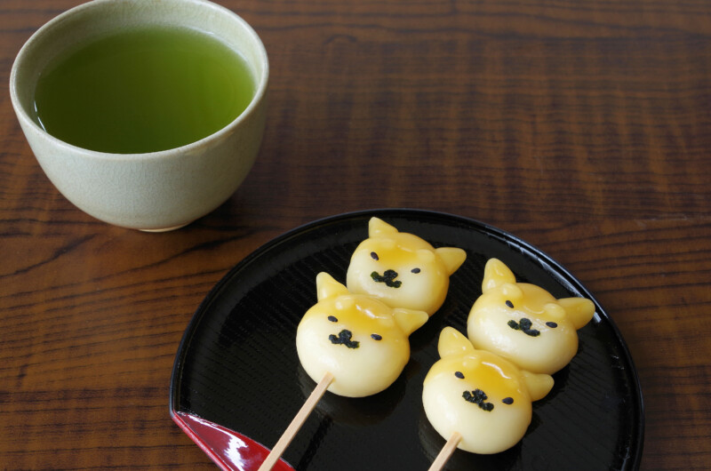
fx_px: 1124
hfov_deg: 35.1
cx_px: 356
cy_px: 236
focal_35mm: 57
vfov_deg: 23.7
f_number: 13
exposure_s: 2
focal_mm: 37.5
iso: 200
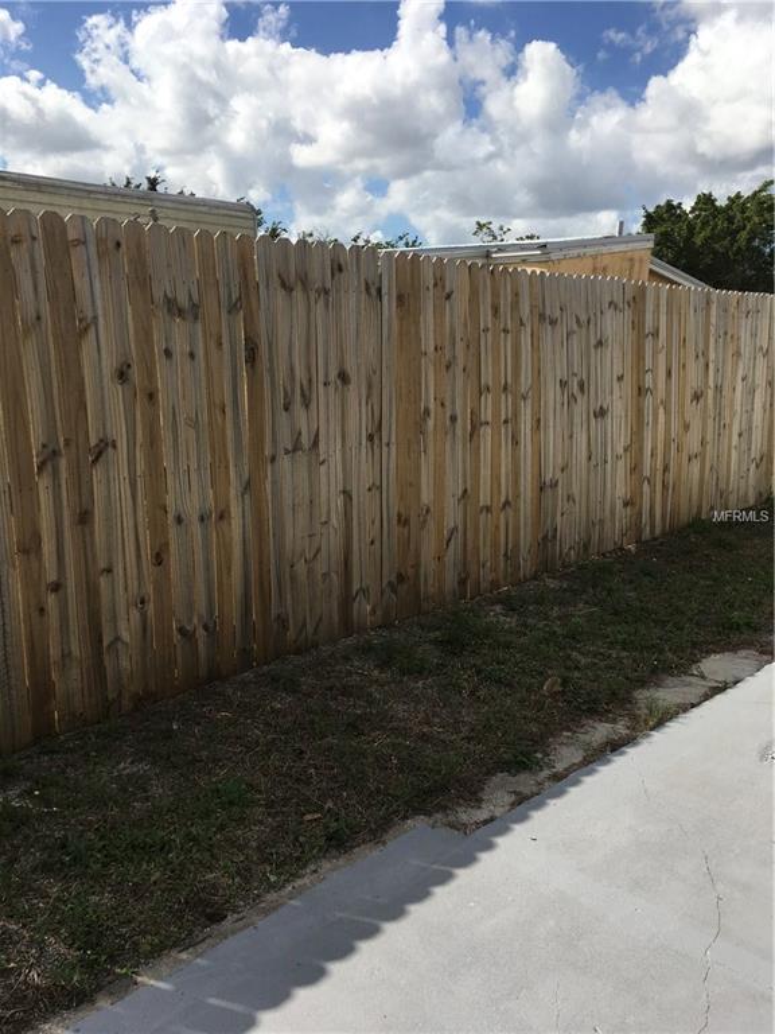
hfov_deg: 48.2
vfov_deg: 61.7
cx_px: 388
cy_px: 517
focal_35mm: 29
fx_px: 866
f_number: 2.2
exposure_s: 1/2198
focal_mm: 4.15
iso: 25
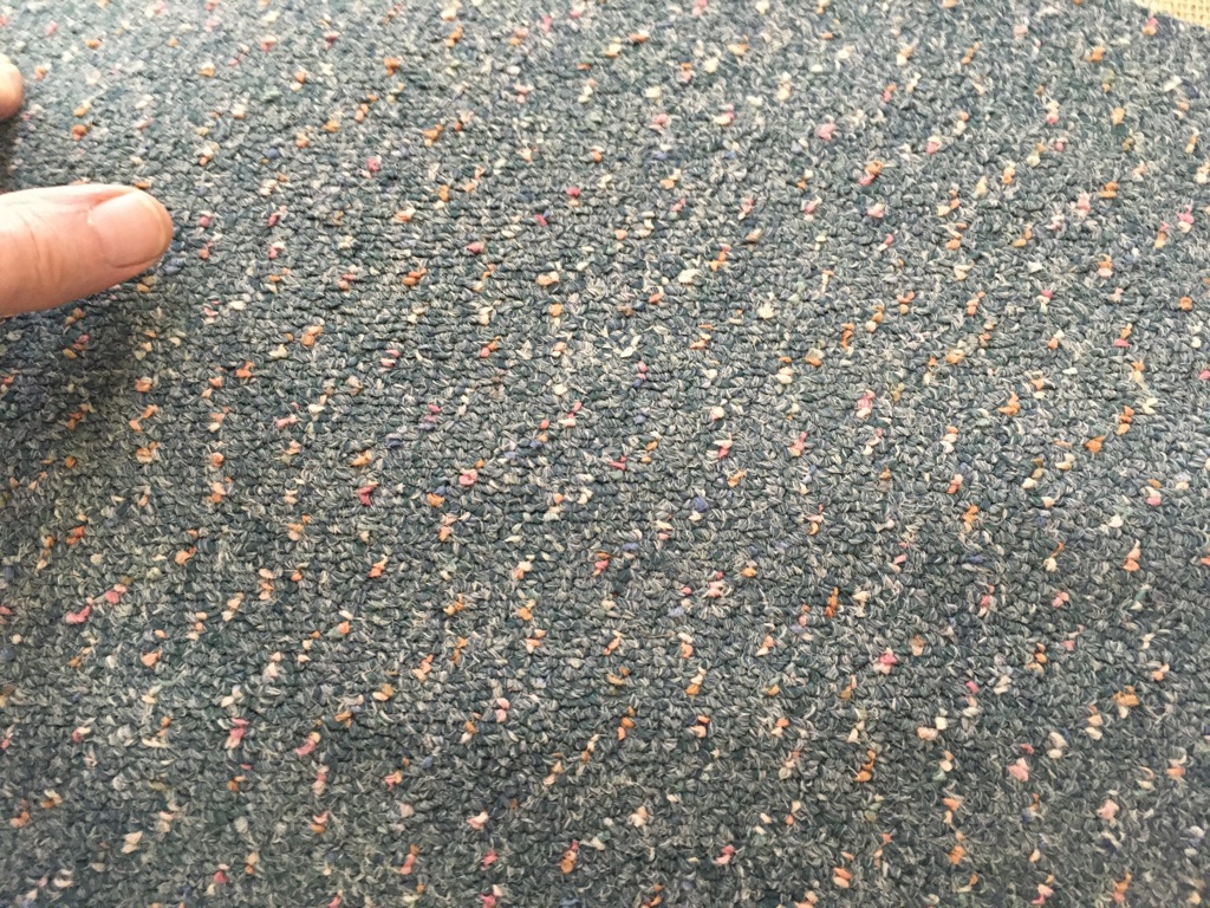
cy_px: 454
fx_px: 1014
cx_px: 605
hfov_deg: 61.7
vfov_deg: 48.2
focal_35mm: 29
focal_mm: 4.15
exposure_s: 1/25
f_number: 2.2
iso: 200
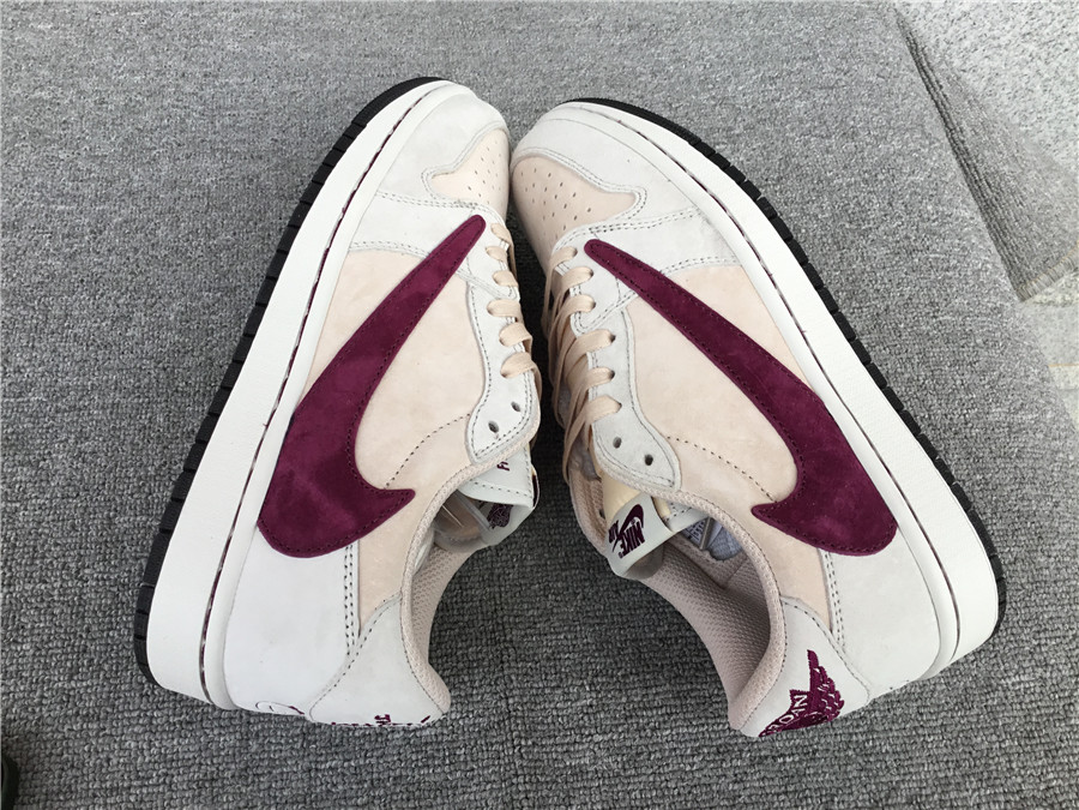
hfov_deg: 58.4
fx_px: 966
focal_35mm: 31
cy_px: 405
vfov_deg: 45.4
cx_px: 540
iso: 32
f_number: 2.4
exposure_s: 1/100
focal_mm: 3.3
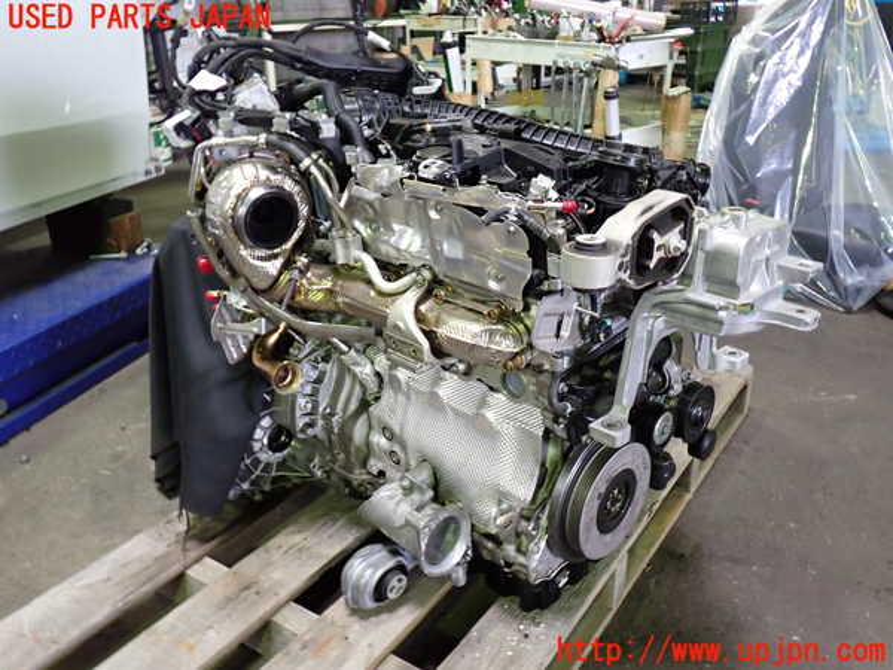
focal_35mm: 30
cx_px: 446
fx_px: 774
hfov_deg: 60.0
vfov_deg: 46.8
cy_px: 335
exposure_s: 1/30
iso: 320
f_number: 2.3
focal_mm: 5.4
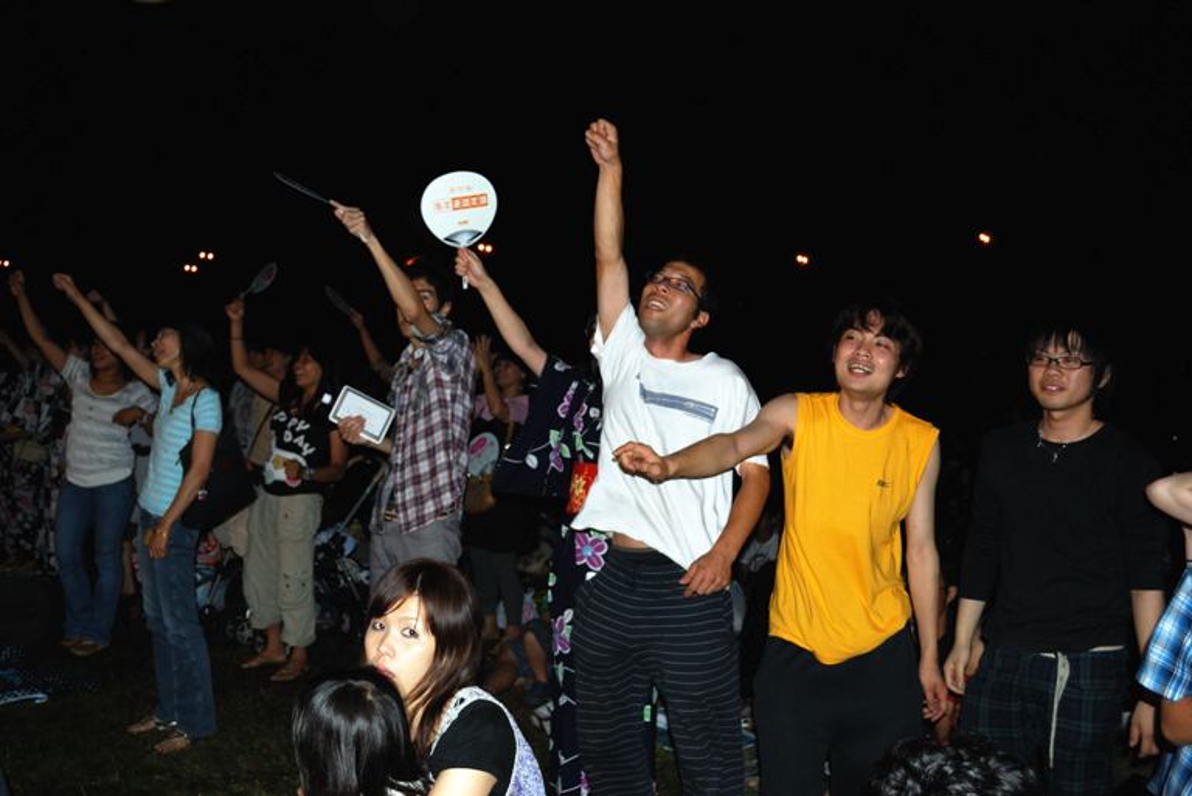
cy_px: 398
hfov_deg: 61.9
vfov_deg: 43.7
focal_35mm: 30
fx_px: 994
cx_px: 596
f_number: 3.8
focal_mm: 20
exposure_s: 1/60
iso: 200
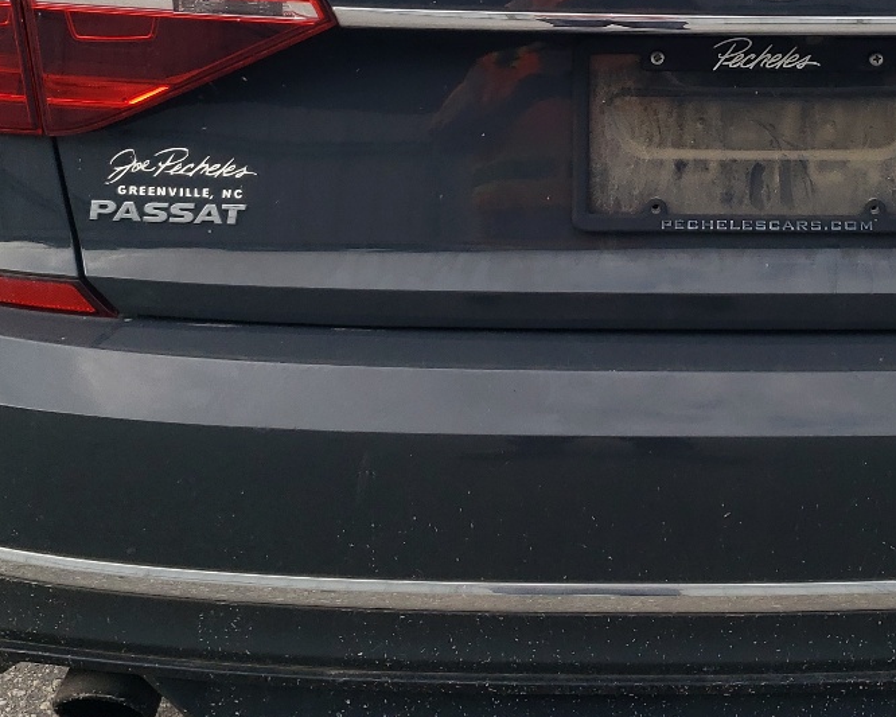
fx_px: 1618
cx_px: 678
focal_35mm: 61
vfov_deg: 24.3
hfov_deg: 30.4
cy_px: 79
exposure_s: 1/909
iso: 50
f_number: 1.5
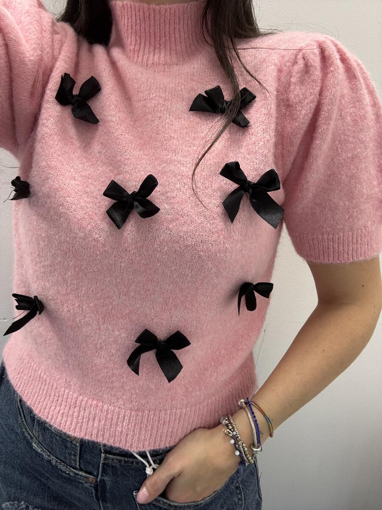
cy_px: 255
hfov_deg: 58.9
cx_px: 191
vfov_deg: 73.9
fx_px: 338
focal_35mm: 23
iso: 80
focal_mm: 2.69
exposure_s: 1/50
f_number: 1.9
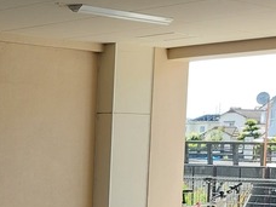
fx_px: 805
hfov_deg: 17.9
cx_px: -102
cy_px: 234
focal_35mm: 101
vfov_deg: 14.3
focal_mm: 5.23
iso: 32
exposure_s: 1/120
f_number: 1.8
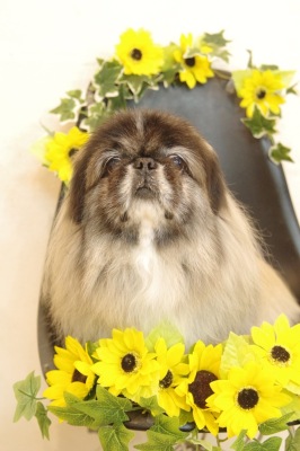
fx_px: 801
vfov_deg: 31.4
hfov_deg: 21.2
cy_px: 226
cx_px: 150
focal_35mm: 64
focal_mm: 43
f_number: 4
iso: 3200
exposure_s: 1/60
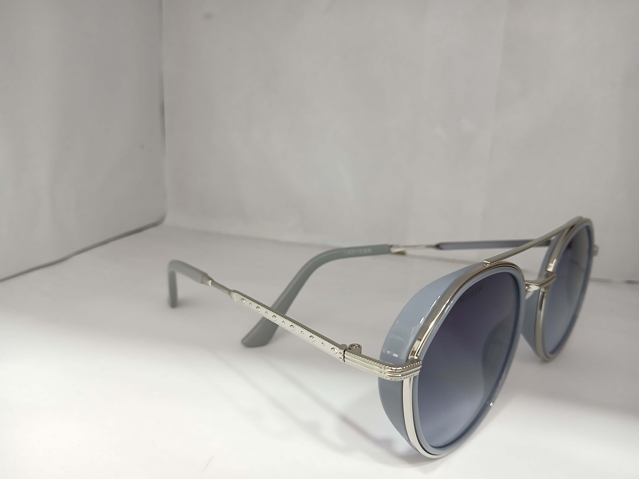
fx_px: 480
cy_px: 240
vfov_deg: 53.1
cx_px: 320
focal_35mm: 26
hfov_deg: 67.3
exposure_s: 1/50
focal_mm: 3.98
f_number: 1.8
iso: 250
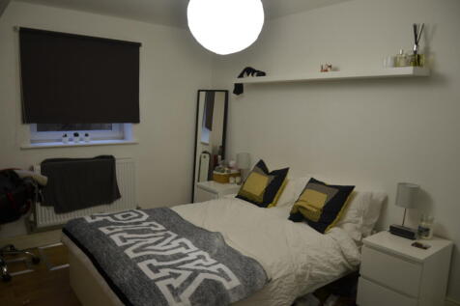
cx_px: 230
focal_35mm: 27
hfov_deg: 67.4
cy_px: 153
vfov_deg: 47.9
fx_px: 345
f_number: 3.5
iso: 400
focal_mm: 18
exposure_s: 1/20
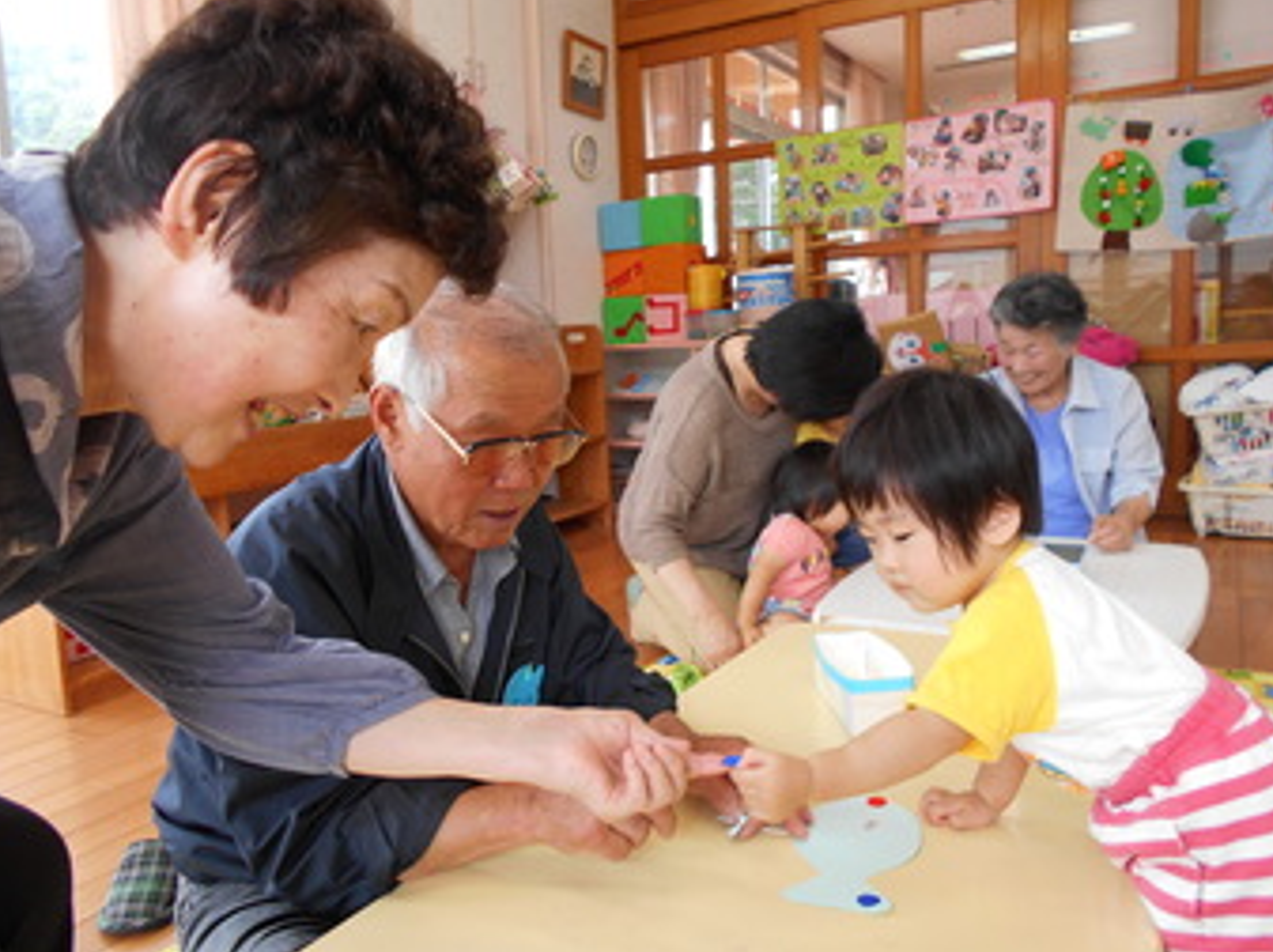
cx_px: 653
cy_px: 465
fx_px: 992
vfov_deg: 51.3
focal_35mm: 27
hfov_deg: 65.4
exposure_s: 1/30
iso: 80
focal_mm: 4.6
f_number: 3.2
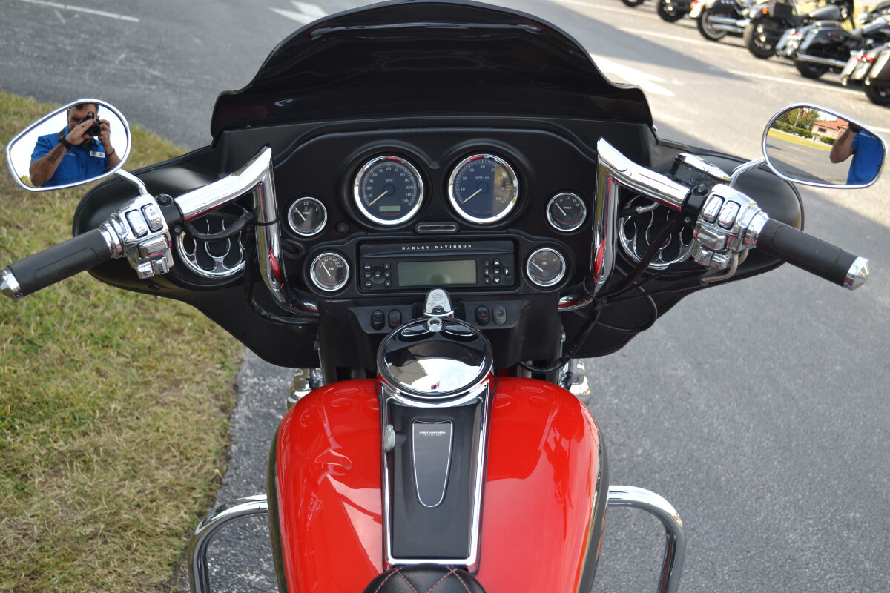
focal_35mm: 48
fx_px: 1187
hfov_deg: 41.1
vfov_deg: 28.1
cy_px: 296
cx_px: 445
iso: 160
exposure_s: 1/125
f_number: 5.6
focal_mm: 32
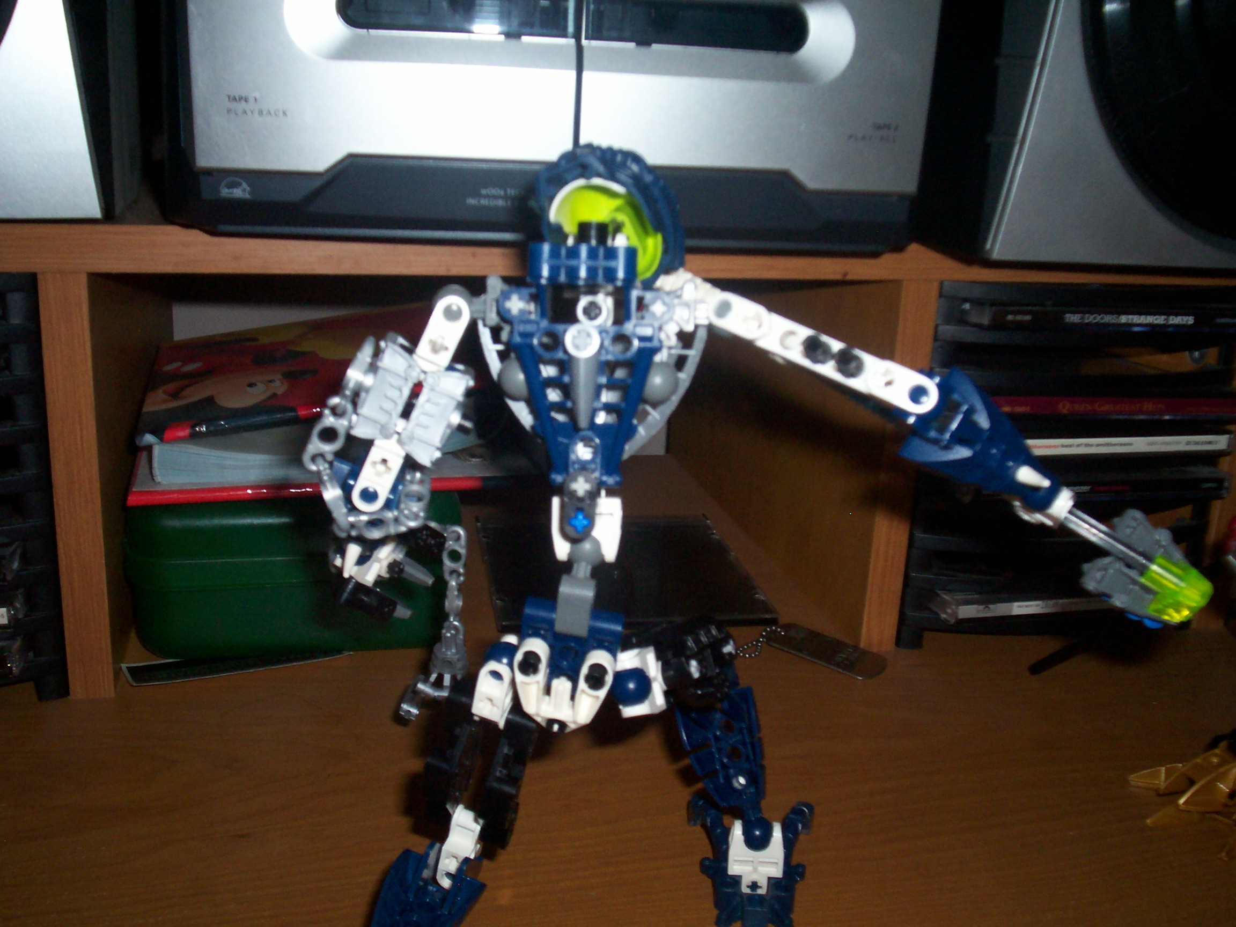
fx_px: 1285
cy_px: 464
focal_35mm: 36
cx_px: 618
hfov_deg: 51.4
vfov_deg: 39.7
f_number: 4.5
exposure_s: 1/64
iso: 140
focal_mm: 5.9
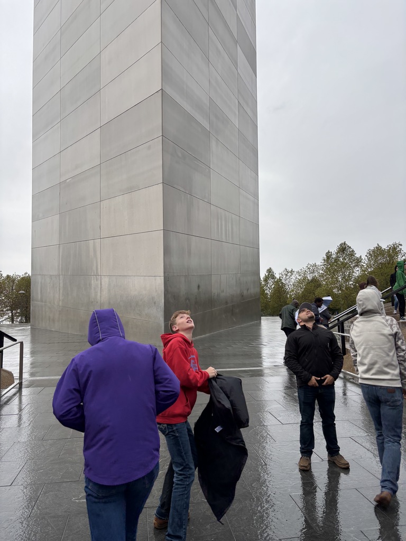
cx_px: 203
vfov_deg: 67.3
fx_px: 407
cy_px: 270
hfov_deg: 53.1
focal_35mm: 26
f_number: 1.6
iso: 40
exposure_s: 1/121
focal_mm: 5.96
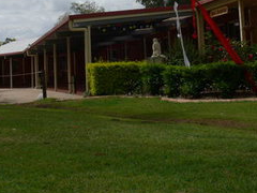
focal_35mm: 70
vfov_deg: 20.5
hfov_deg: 27.8
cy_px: 14
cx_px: 124
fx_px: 520
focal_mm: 7.4
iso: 80
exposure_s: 1/400
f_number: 7.1
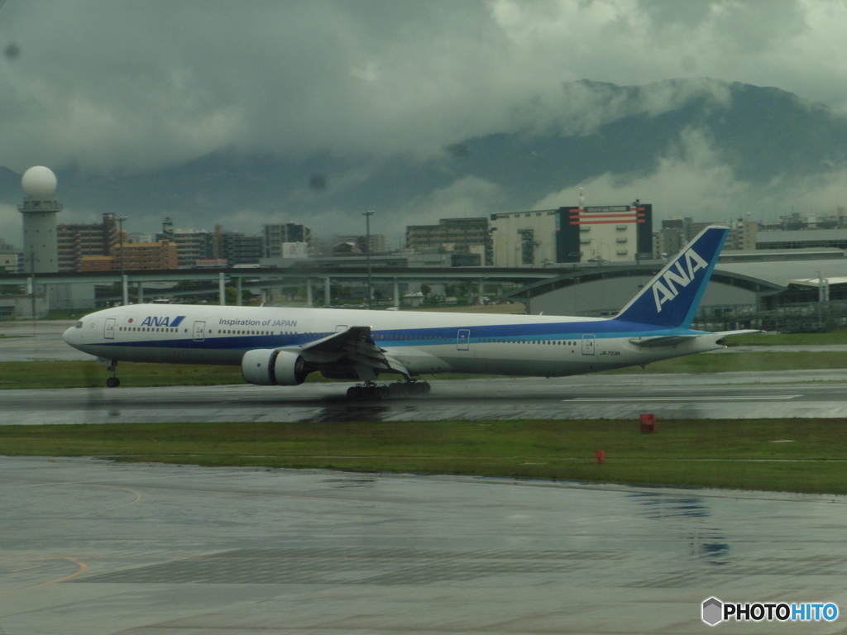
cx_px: 424
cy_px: 318
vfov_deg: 9.6
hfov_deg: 12.8
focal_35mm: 154
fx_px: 3768
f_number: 6.3
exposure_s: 1/250
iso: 200
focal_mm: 27.6
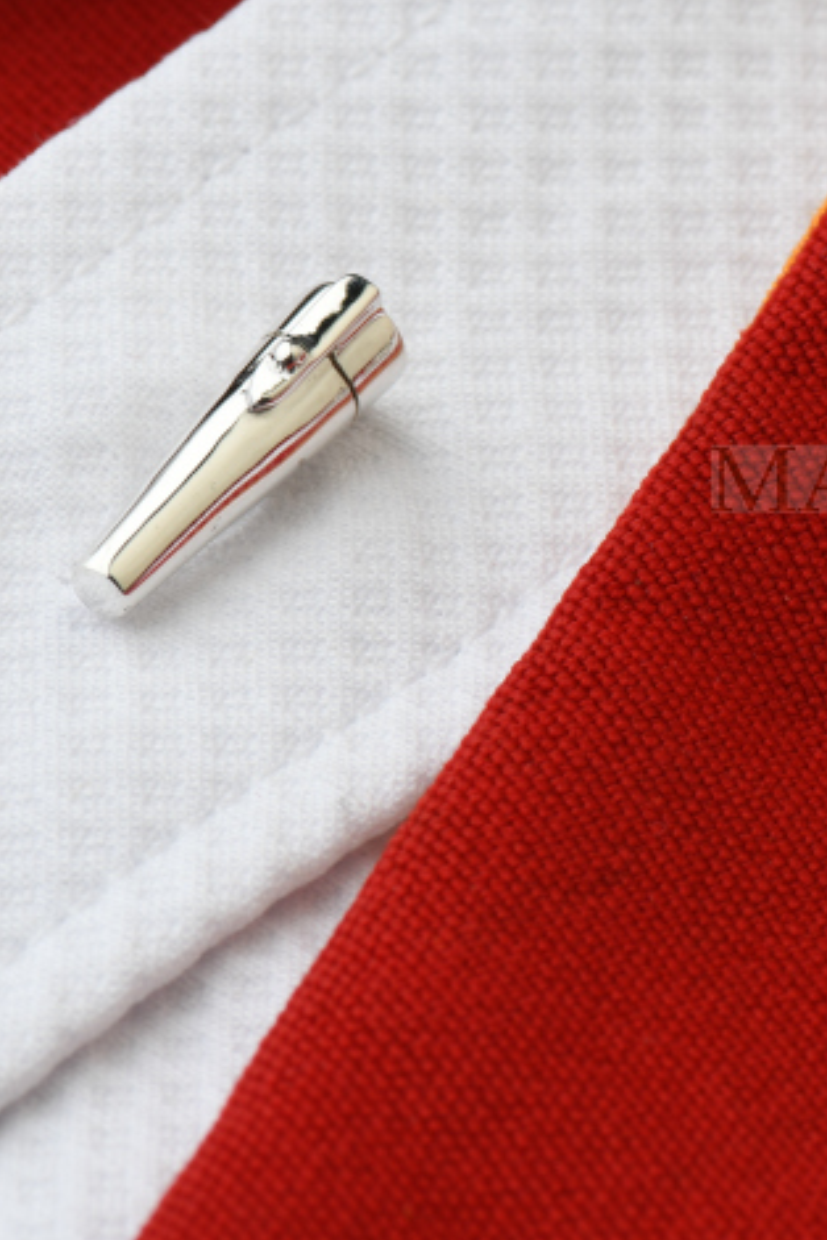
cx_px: 1075
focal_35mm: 301
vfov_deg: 6.8
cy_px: 471
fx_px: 10370
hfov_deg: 4.5
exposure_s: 1/125
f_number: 18
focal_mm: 105
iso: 100
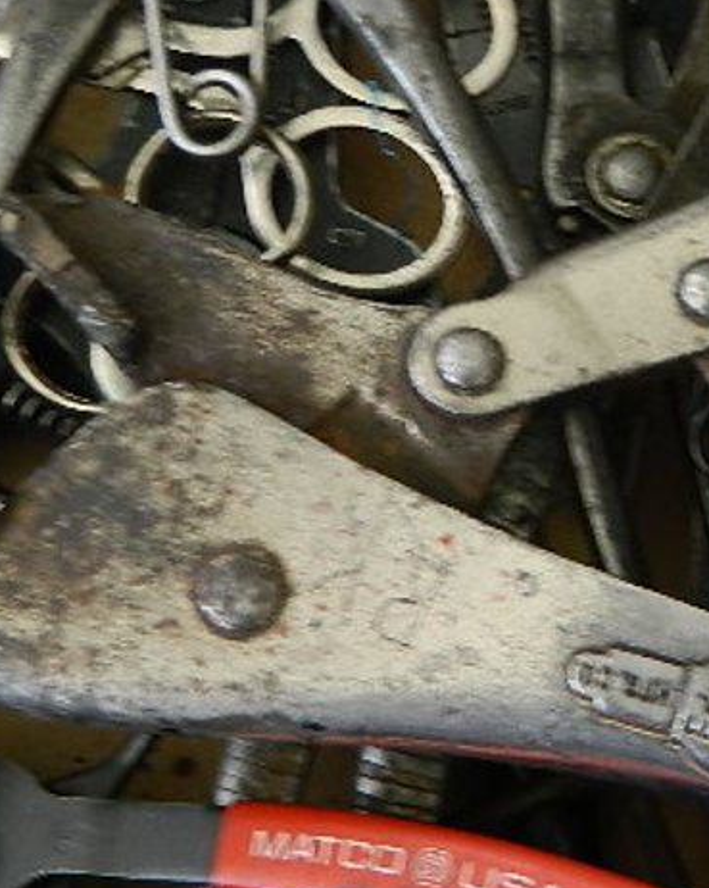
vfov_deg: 23.6
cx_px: 458
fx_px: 2100
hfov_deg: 19.1
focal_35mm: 80
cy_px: 222
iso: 110
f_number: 3.1
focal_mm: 4.5
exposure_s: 1/30
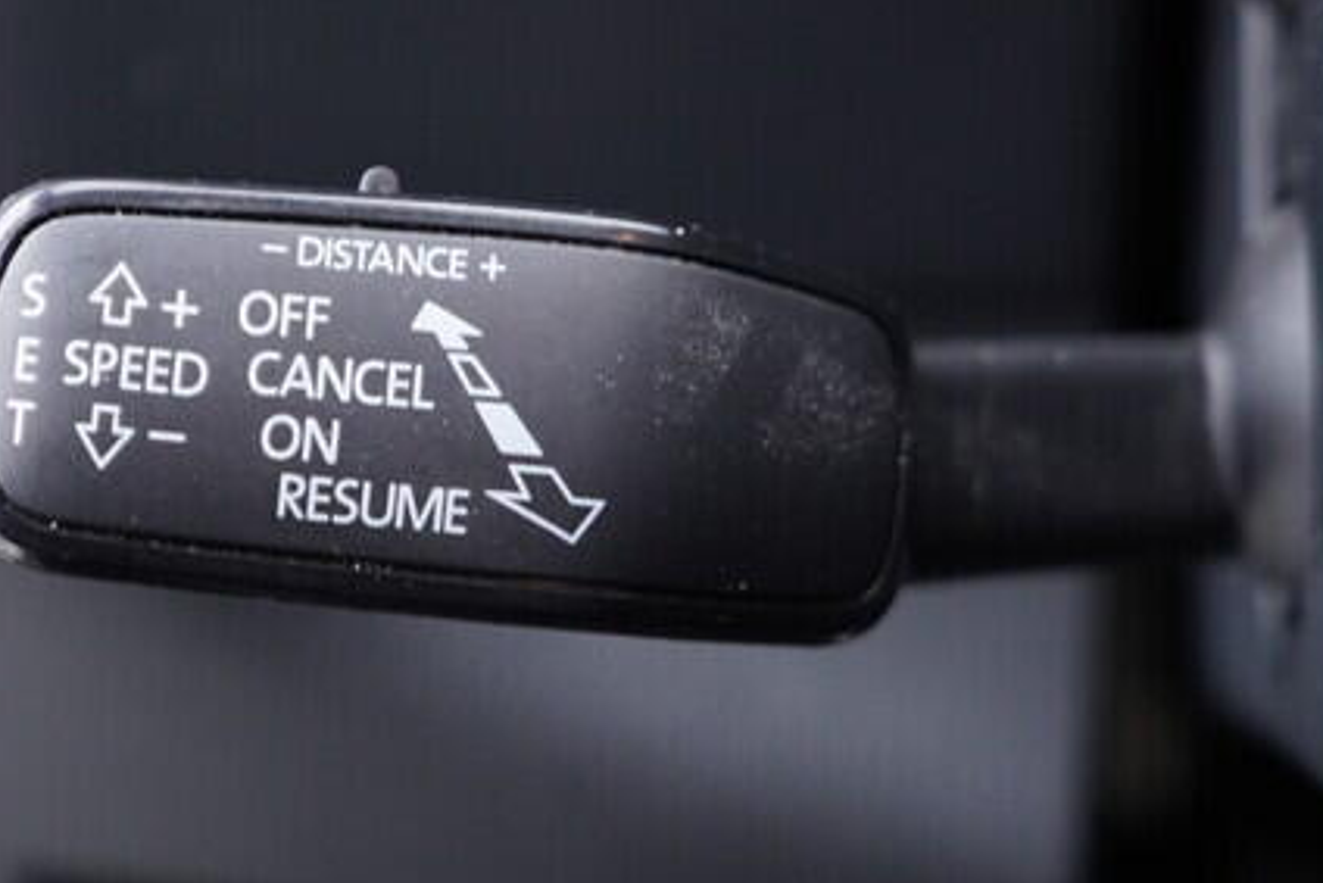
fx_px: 3198
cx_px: 418
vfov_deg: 15.7
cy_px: 382
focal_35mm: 87
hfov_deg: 23.2
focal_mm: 24
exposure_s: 1/40
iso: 500
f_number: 2.8
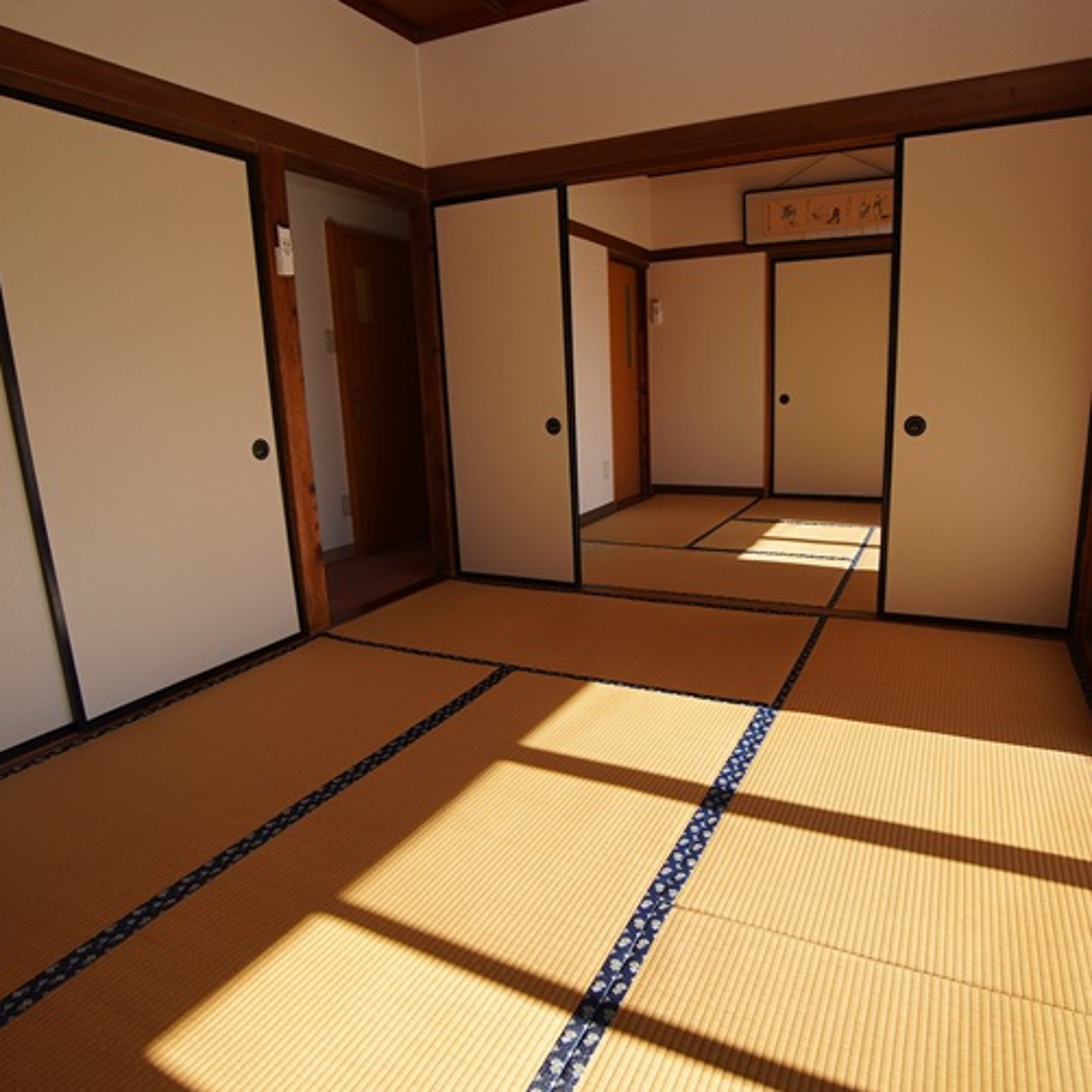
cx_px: 616
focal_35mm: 20
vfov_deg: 74.8
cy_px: 549
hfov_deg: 74.5
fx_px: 714
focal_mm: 10
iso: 100
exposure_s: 1/200
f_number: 4.5
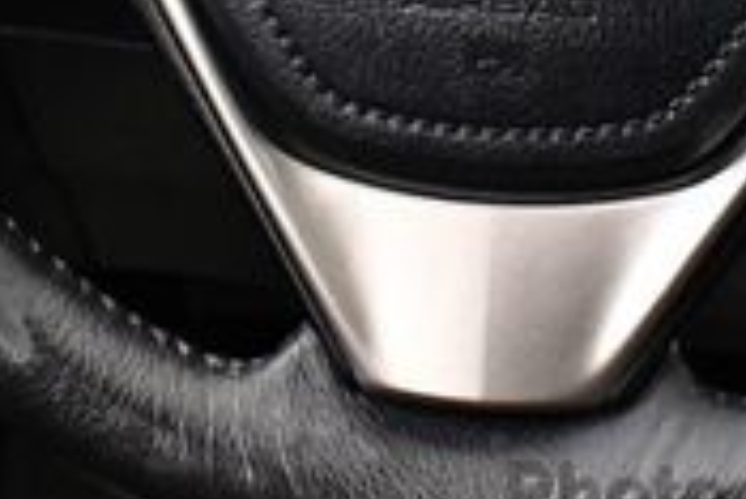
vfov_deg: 10.0
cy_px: -333
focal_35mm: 132
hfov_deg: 15.5
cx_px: 456
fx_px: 2738
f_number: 3.5
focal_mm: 18
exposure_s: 1/80
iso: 3200
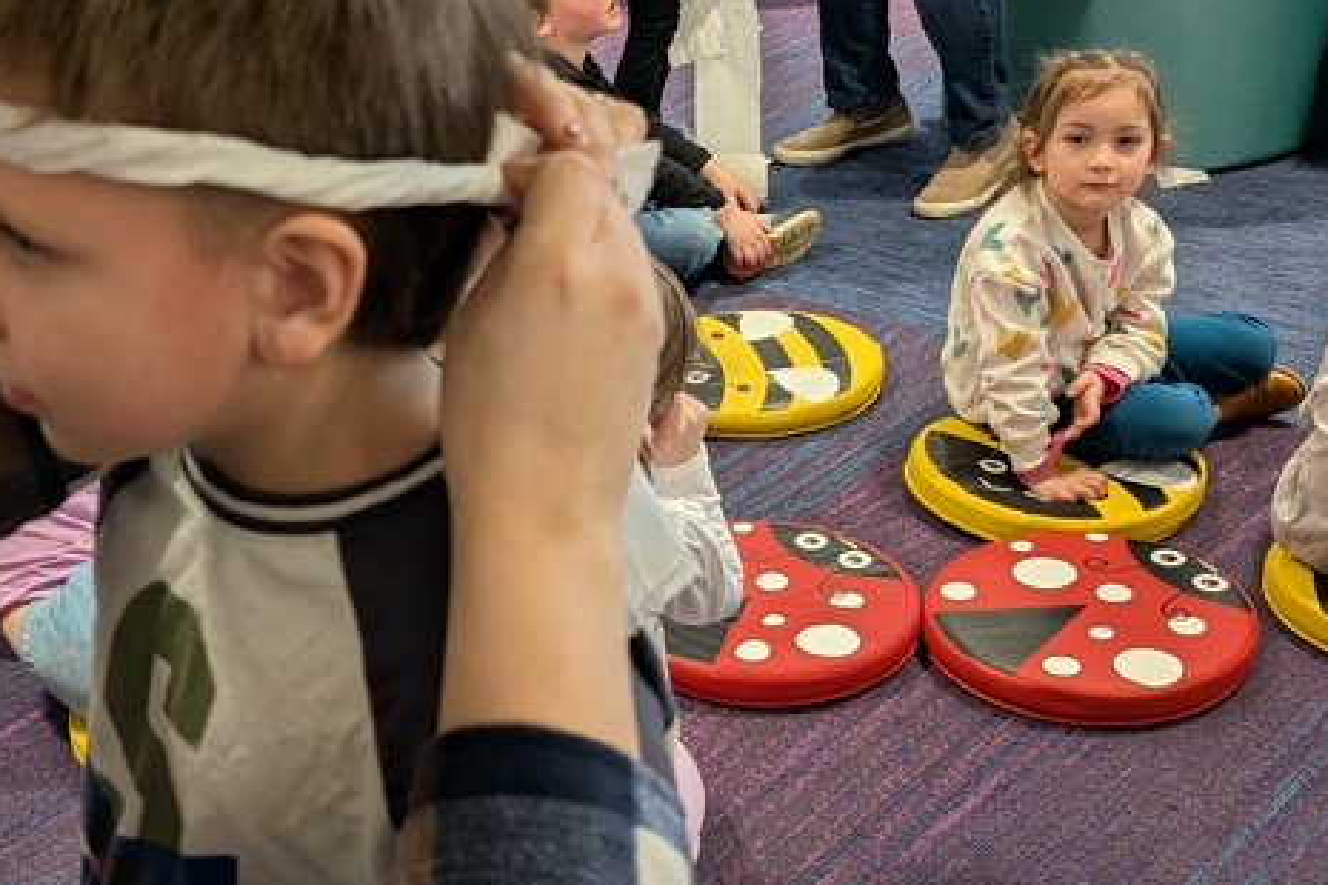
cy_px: 540
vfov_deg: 24.6
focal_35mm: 55
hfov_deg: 35.3
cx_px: 313
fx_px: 2029
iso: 247
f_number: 1.68
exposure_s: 1/120
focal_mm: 6.9
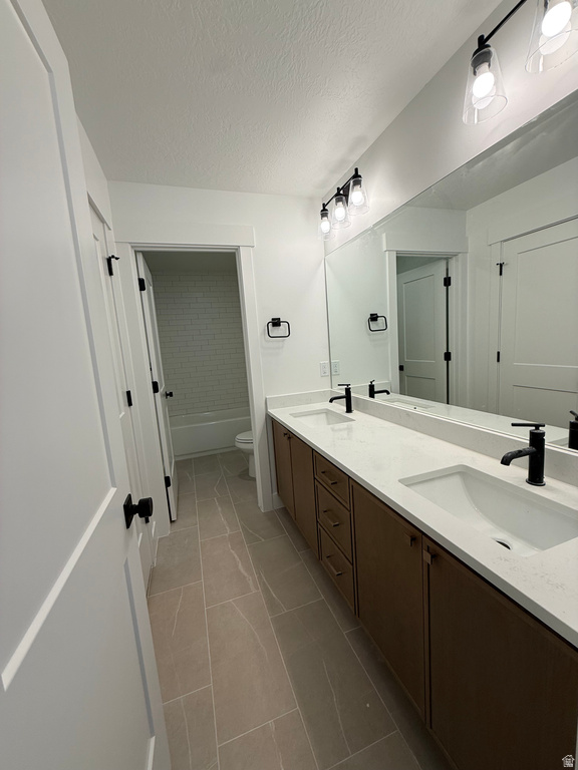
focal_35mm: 14
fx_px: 312
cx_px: 289
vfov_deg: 102.1
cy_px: 385
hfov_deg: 85.7
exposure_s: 1/120
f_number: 2.2
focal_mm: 2.22
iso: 50
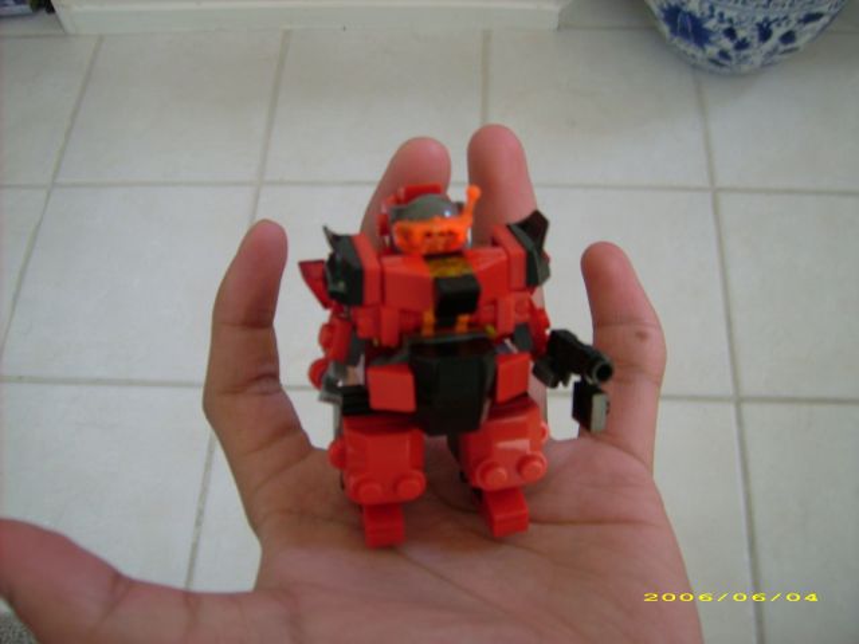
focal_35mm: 35
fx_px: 869
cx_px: 430
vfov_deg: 40.7
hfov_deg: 52.6
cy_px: 322
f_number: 2.8
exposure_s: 1/32
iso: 50
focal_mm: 5.95
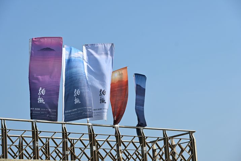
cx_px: 121
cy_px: 81
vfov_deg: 13.9
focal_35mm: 99
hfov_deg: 20.7
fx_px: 659
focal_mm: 65
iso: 100
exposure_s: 1/400
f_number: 7.1
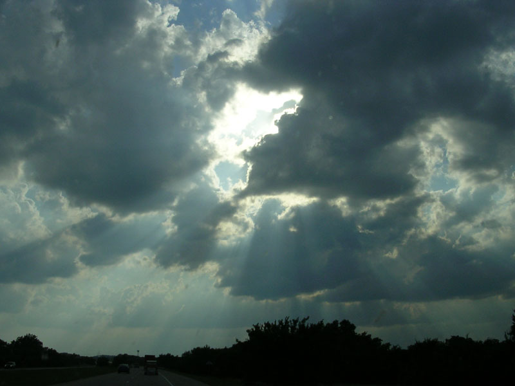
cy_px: 193
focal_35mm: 38
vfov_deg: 37.7
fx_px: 565
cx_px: 258
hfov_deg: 49.0
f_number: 5.6
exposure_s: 1/1100
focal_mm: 5.8
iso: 50
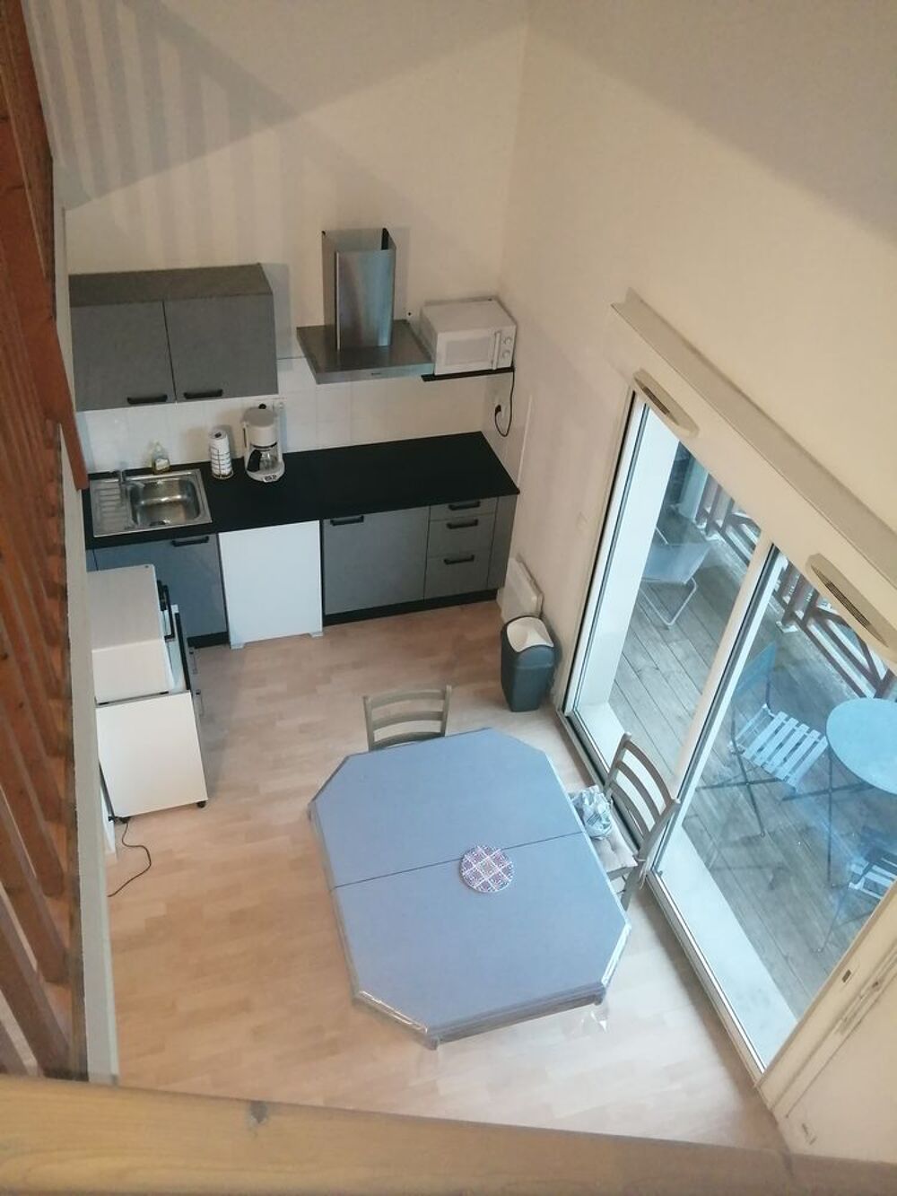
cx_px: 448
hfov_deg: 53.1
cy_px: 598
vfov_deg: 67.3
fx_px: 898
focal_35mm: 26
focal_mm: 3.46
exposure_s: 1/25
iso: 400
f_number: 1.8
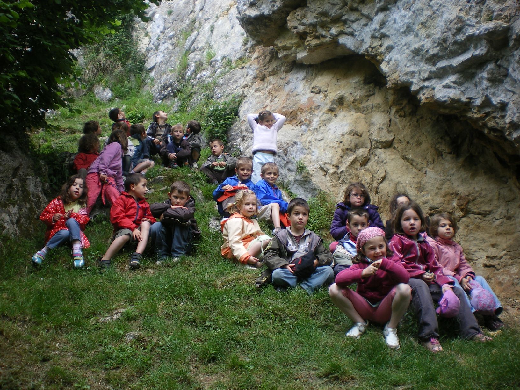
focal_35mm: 36
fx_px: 541
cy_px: 195
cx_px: 260
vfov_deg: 39.7
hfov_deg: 51.4
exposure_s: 1/60
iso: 50
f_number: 3.1
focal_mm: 6.3
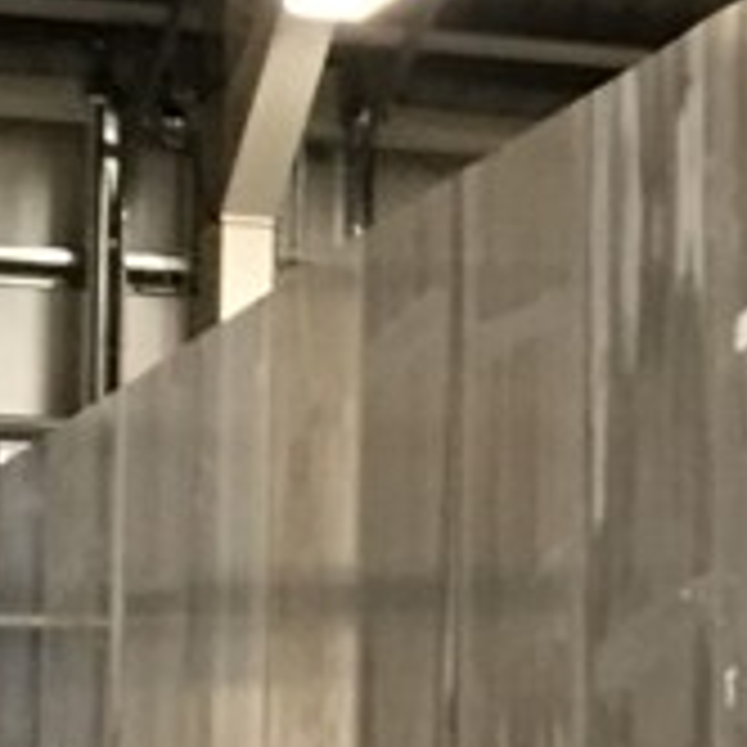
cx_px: 1976
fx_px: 6030
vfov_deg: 7.1
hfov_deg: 6.6
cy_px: 626
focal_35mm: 247
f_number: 2.2
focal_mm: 4.15
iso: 160
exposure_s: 1/33
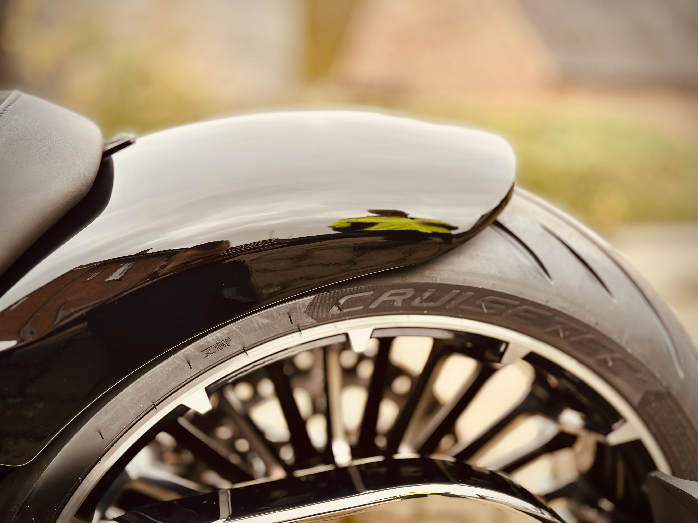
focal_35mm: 48
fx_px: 968
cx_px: 349
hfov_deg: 39.7
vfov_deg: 30.3
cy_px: 262
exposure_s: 1/227
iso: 80
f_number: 1.78
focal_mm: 6.86
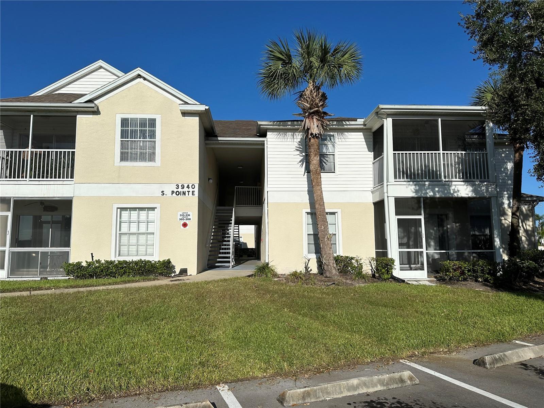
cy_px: 204
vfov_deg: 56.8
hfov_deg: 71.6
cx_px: 272
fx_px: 377
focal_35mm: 24
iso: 80
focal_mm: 6.86
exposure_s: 1/13699
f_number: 1.78
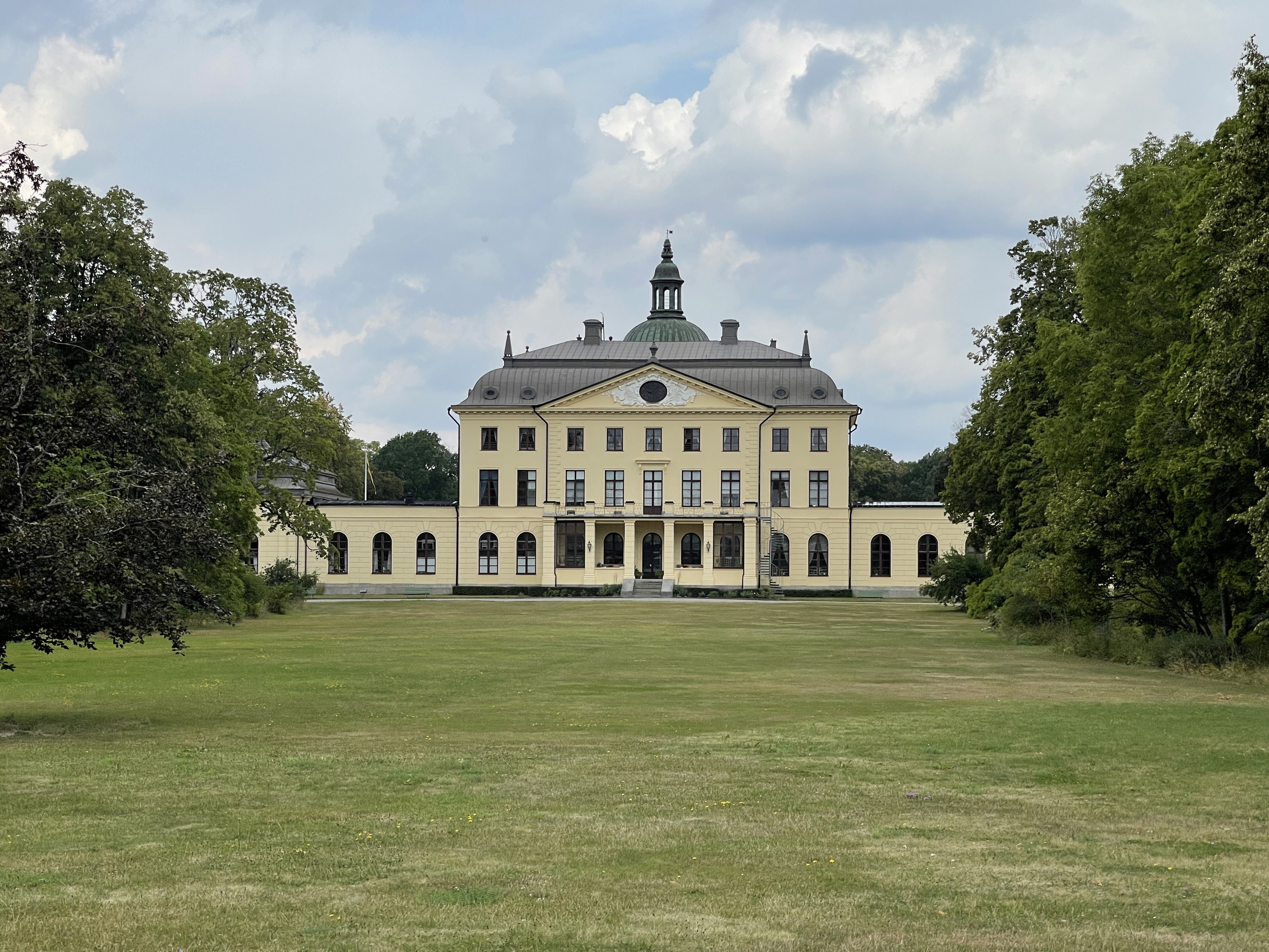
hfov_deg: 30.3
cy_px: 476
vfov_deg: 22.9
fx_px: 2346
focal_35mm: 64
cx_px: 634
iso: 20
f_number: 2.2
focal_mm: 7.5
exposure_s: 1/1206
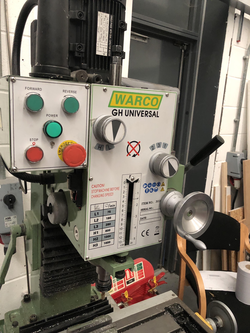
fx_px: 270
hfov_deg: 49.7
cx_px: 125
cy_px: 166
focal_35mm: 28
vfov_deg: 63.4
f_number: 1.8
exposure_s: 1/14
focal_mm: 4
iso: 100
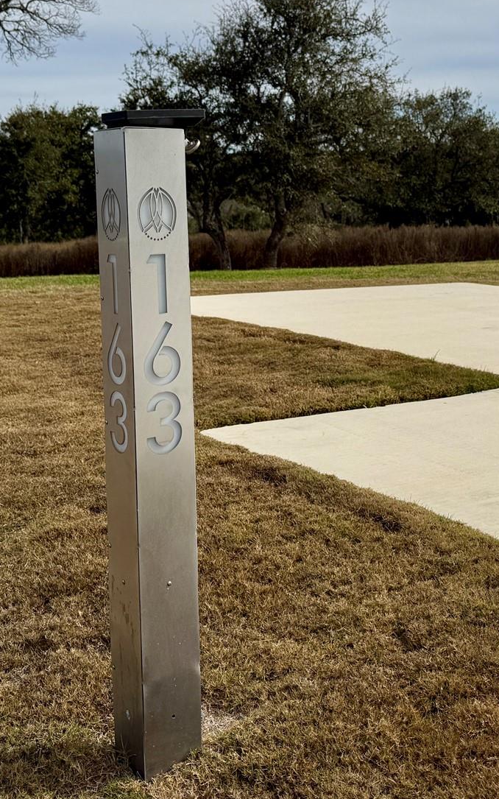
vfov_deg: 41.3
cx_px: 318
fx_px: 1045
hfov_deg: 26.8
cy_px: 264
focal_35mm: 48
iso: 80
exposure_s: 1/9091
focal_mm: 6.76
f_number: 1.78
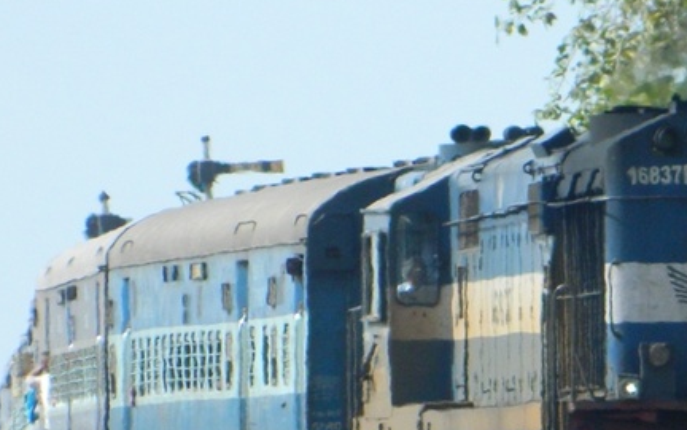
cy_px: 263
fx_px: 19285
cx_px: 569
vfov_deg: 1.3
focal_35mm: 1030
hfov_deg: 2.0
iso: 140
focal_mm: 94.5
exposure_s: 1/500
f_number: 5.8
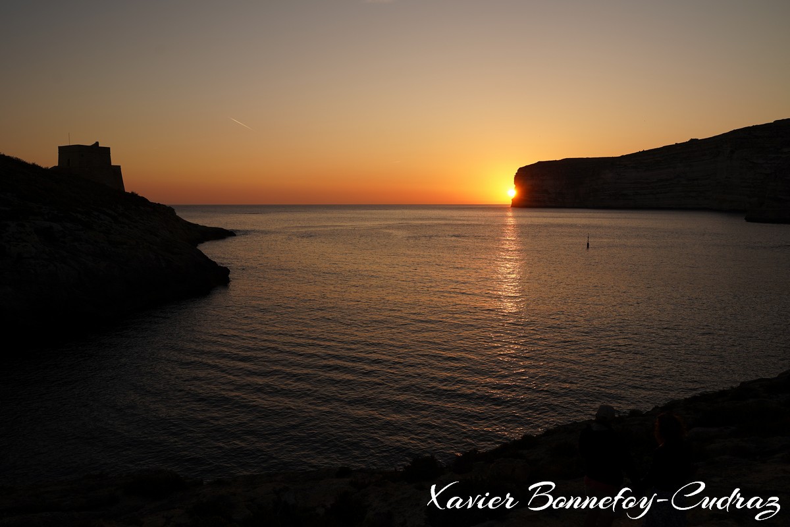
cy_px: 264
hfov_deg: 65.5
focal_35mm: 28
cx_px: 395
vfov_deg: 46.4
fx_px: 614
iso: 100
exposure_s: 1/200
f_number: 7.1
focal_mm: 28
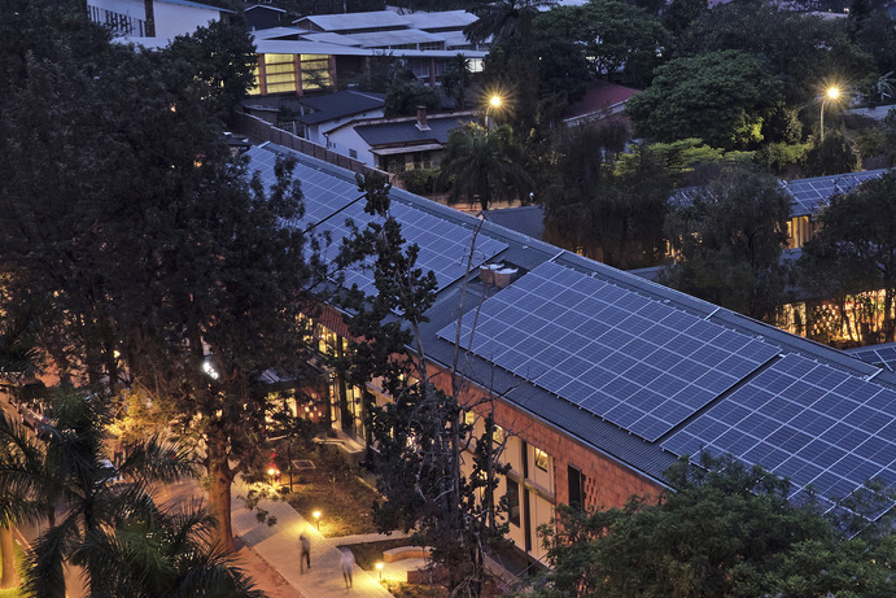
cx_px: 727
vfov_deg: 18.0
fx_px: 1892
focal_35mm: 76
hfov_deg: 26.1
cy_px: 271
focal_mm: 23.5
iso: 320
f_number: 9
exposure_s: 1.3
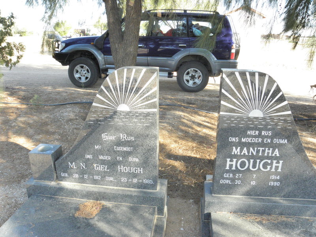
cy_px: 118
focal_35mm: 26
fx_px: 237
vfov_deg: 53.1
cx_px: 158
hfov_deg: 67.3
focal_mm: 4.6
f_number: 6.3
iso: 200
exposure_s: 1/80
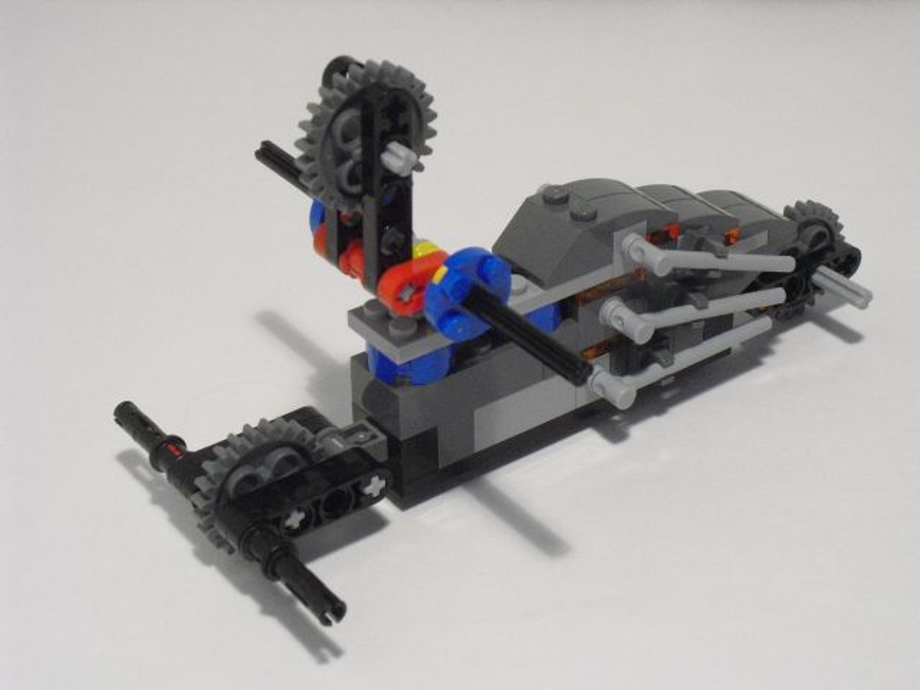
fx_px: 1967
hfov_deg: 26.3
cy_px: 345
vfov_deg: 19.9
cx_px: 460
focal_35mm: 74
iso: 800
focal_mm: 13.1
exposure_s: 1/60
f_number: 4.6
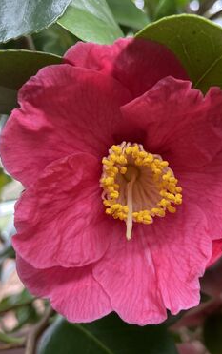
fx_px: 358
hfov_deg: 34.3
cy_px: 177
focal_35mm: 37
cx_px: 138
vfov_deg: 52.7
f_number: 1.6
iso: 320
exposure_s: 1/60
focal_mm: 4.2
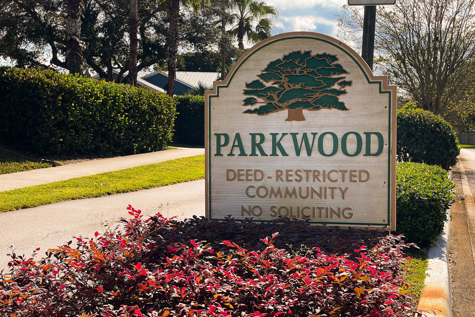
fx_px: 726
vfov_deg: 24.6
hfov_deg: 36.2
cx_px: 240
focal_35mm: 55
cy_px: 174
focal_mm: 6
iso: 25
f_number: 2
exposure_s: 1/1229
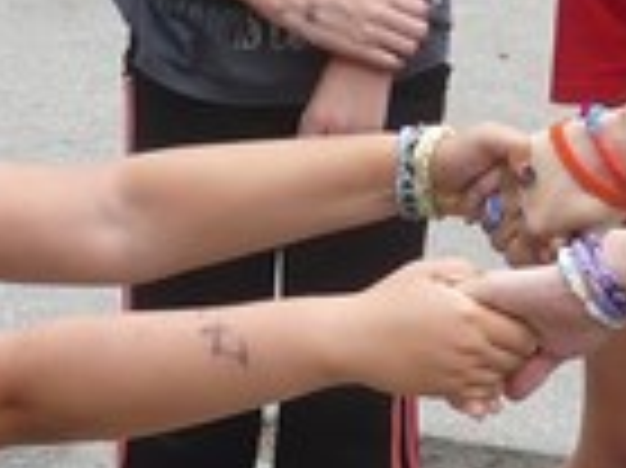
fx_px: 2728
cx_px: 617
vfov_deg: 9.8
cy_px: 130
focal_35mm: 151
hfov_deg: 12.9
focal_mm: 5.8
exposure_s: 1/250
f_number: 2.8
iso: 100
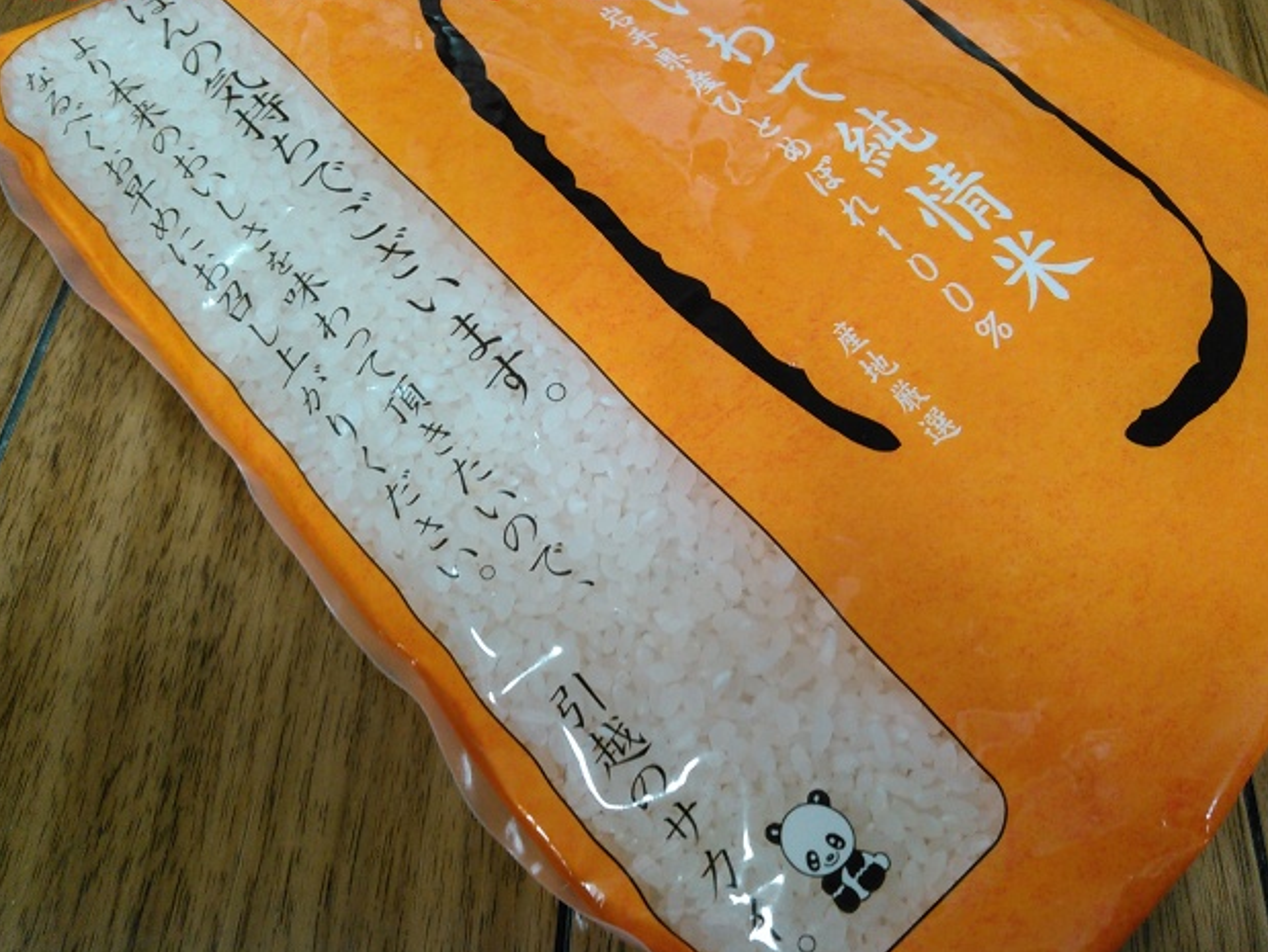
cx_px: 647
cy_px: 467
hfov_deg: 58.3
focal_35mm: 31
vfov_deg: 45.5
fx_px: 1136
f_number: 2.4
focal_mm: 4
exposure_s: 1/16.7
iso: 320
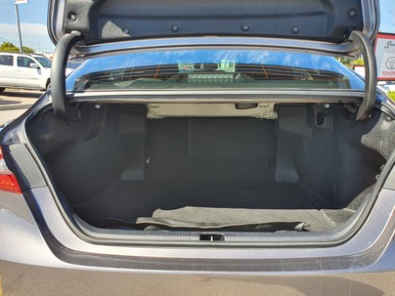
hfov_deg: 65.3
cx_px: 200
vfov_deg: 51.4
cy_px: 149
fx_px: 308
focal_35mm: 27
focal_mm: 4.3
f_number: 2.4
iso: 50
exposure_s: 1/233
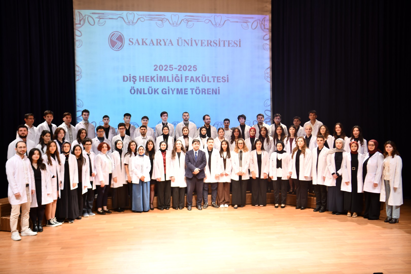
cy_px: 137
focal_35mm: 38
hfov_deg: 50.7
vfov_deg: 35.1
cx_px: 206
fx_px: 434
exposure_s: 1/50
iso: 400
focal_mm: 38
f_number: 2.8
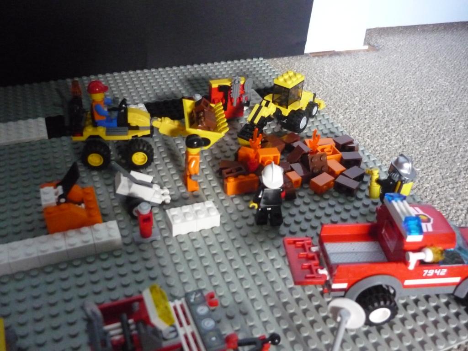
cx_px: 234
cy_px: 176
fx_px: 446
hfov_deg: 55.4
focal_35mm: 33
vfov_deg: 42.9
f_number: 2.8
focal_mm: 5.5
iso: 800
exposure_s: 1/60
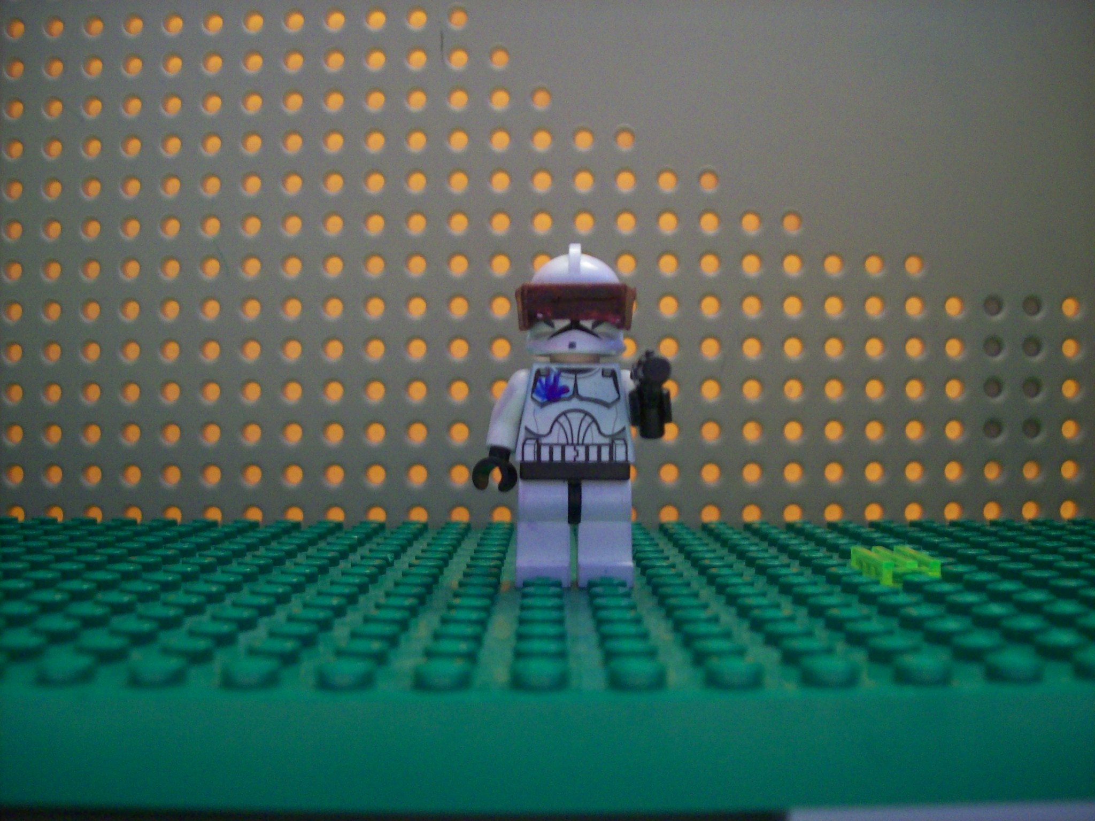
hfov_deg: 51.4
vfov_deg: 39.7
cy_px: 410
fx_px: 1139
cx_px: 548
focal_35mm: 36
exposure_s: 1/8
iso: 200
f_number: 2.7
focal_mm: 6
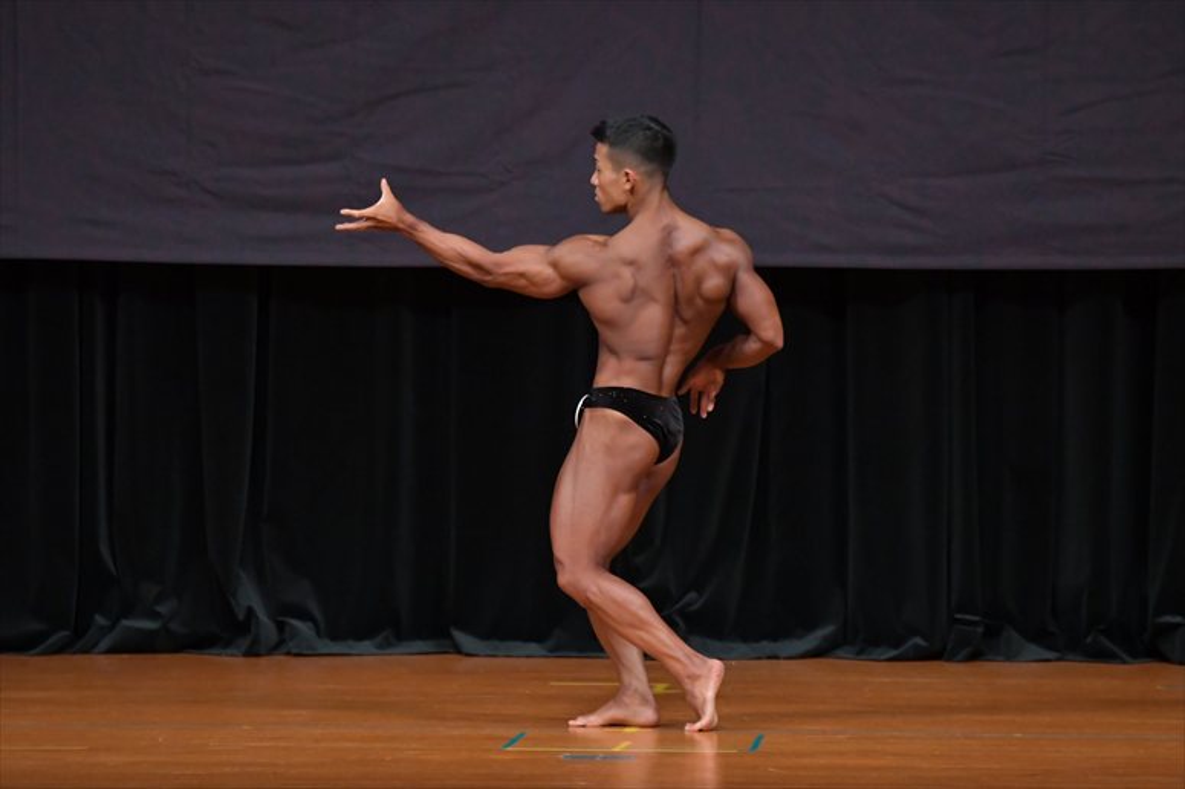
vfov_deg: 4.8
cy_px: 394
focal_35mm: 285
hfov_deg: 7.2
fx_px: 9377
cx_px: 592
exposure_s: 1/400
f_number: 5.6
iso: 4000
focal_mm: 190
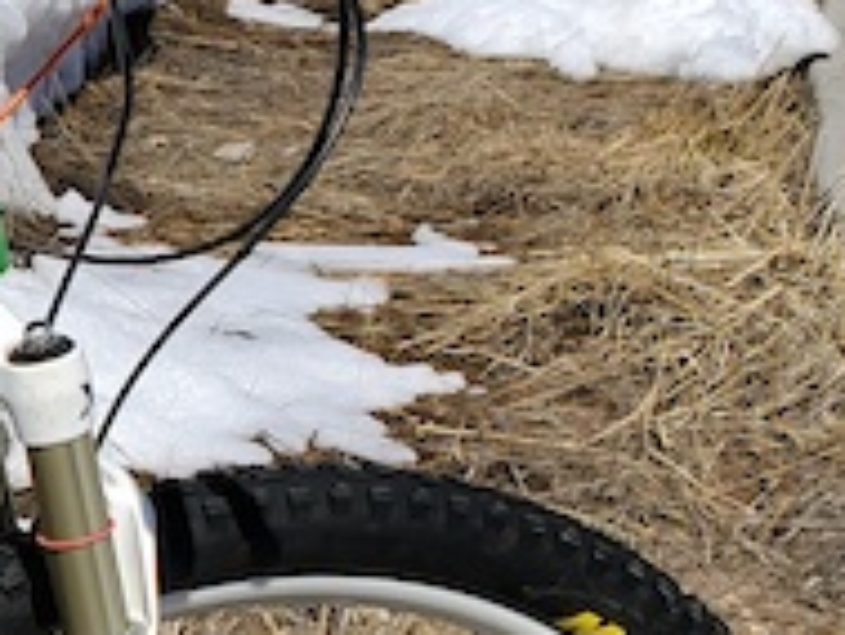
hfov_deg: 14.7
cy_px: 899
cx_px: -841
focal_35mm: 110
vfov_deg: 12.9
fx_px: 2687
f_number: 2.4
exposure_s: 1/3569
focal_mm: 4.3
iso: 50
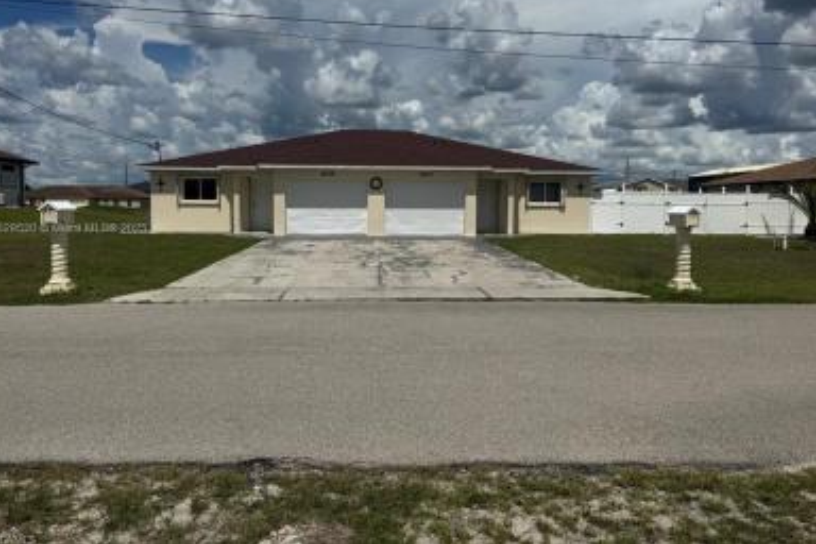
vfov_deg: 49.4
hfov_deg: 69.4
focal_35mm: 26
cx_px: 400
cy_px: 230
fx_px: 589
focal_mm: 6.76
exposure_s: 1/12346
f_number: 1.78
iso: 64
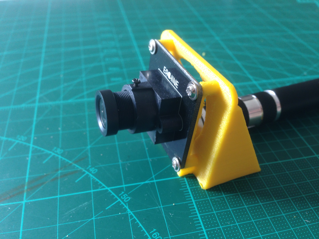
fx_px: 304
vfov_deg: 42.9
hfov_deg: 55.4
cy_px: 120
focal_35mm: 33
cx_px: 160
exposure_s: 1/30
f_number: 2.4
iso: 50
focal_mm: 4.12
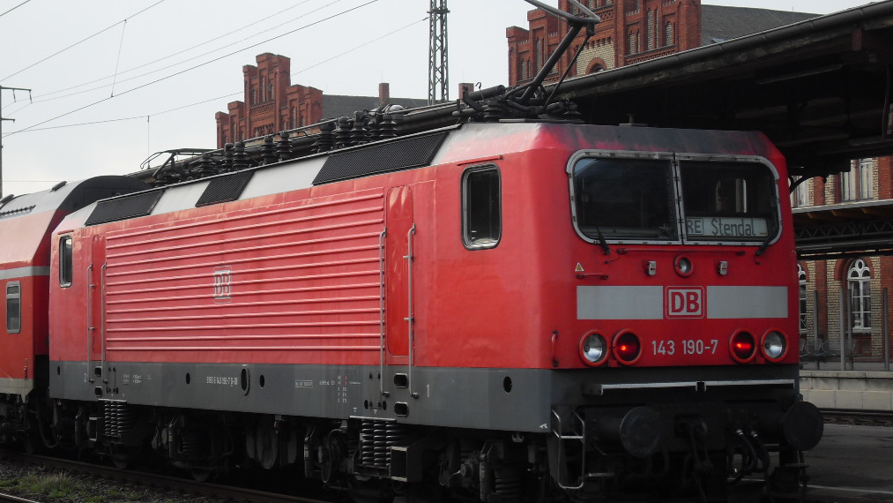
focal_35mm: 87
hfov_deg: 24.5
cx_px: 443
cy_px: 218
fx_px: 2060
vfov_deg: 13.9
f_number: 4.4
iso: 80
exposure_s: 1/180
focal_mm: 13.5
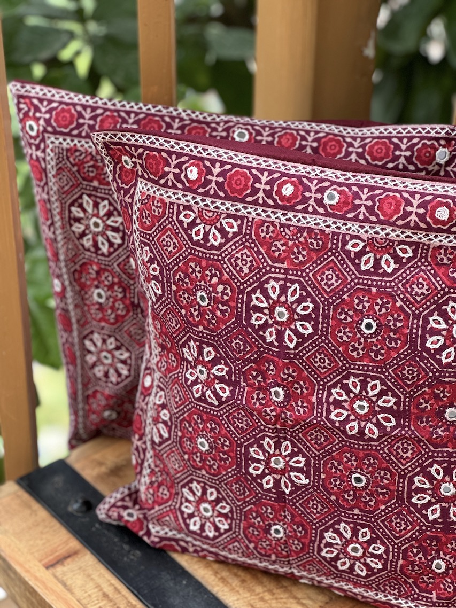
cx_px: 228
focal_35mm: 77
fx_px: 1353
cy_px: 304
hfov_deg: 19.1
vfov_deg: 25.3
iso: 160
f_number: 2.8
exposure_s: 1/99
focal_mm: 9
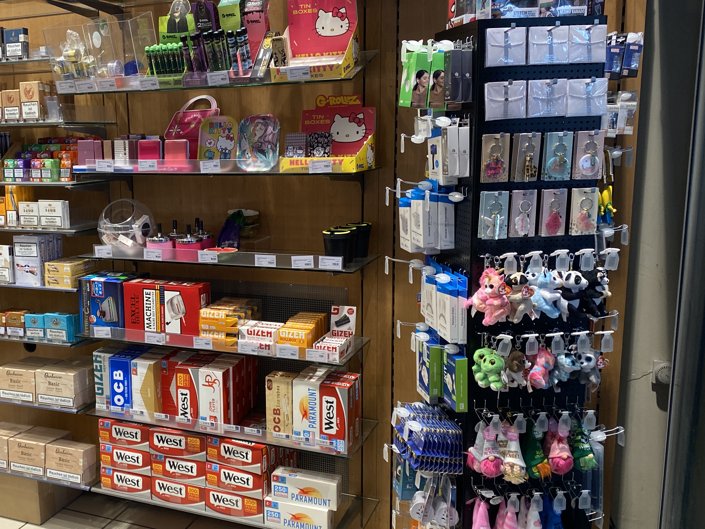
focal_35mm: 38
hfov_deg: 47.7
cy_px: 270
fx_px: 774
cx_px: 203
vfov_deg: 37.7
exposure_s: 1/100
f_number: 1.8
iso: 125
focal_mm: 4.25
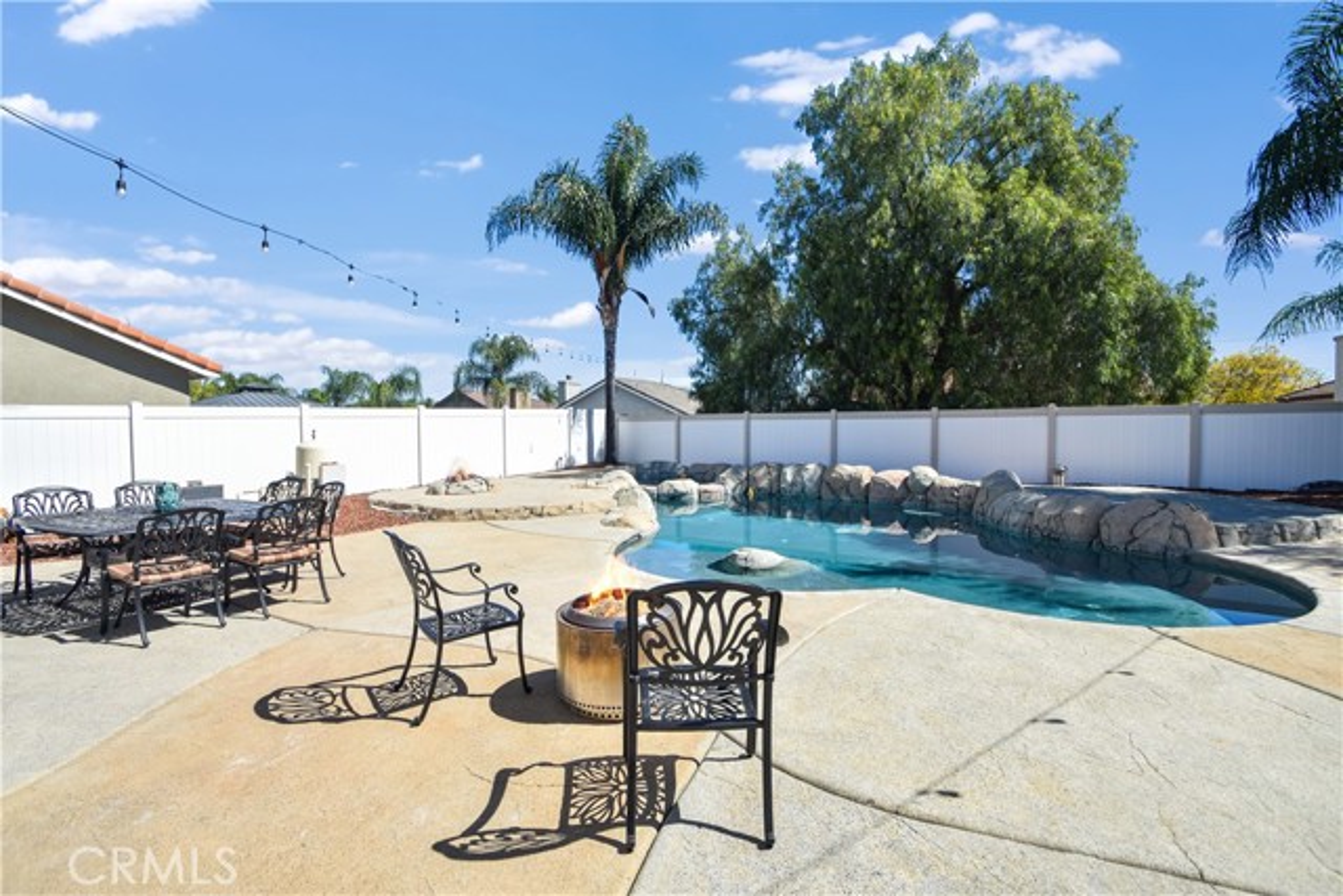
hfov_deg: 100.4
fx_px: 560
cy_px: 448
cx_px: 672
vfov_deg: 77.4
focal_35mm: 15
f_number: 8
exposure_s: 1/500
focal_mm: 10
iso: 180
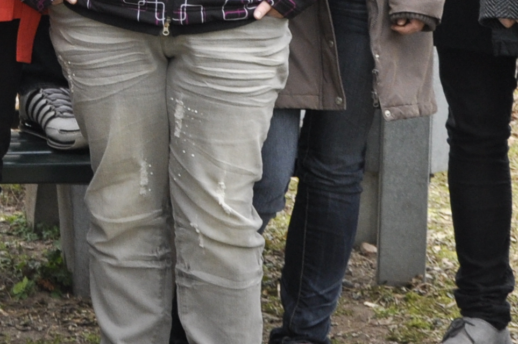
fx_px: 2688
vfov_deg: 7.1
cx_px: -254
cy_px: -329
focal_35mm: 187
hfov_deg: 10.6
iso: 400
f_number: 6.3
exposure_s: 1/160
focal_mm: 28
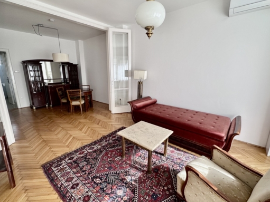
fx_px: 125
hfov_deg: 94.5
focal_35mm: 16
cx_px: 132
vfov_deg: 78.1
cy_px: 100
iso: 125
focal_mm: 2.22
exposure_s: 1/99
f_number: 2.2
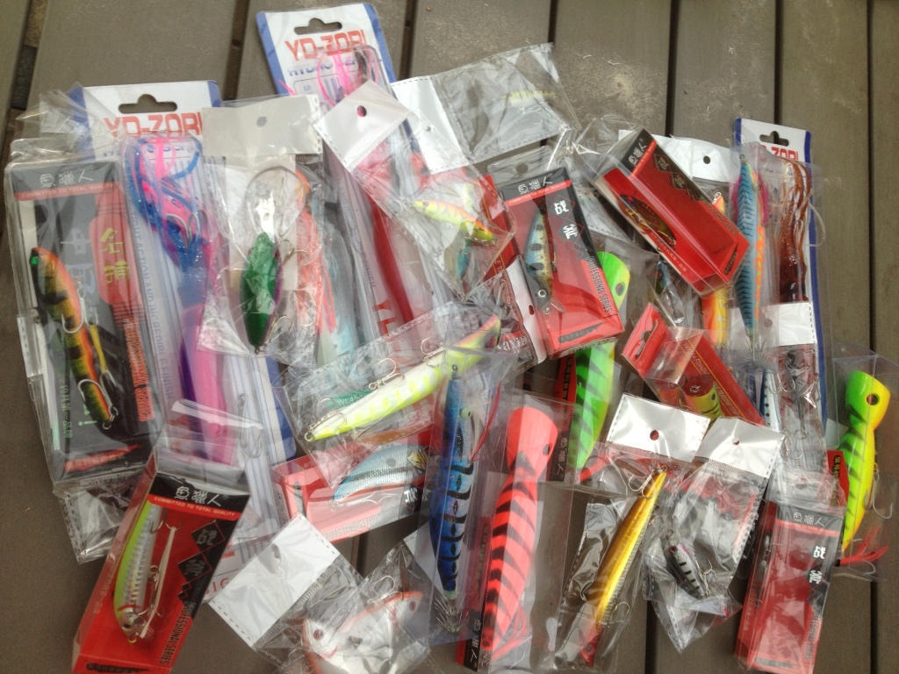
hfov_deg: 52.6
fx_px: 909
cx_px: 450
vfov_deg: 40.7
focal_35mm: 35
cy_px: 337
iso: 64
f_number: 2.4
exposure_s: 1/30
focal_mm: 4.28
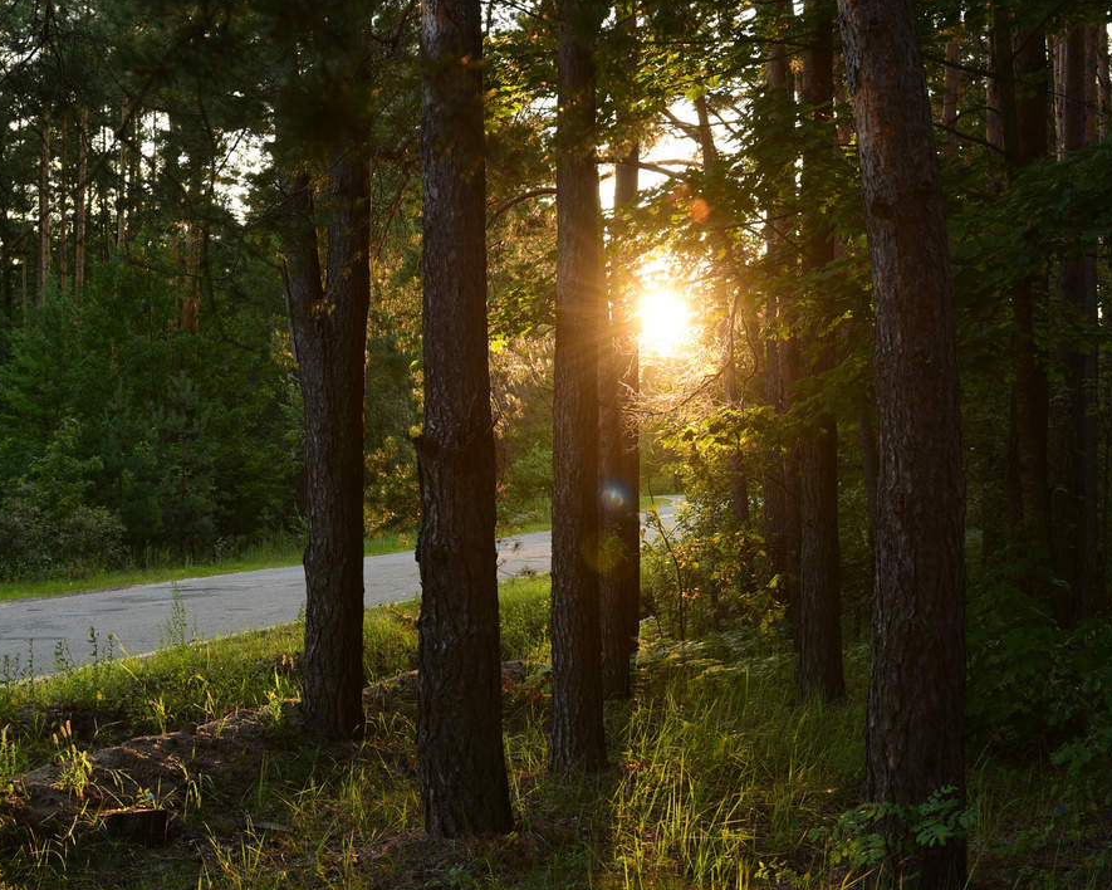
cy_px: 402
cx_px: 640
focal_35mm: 52
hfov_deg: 35.9
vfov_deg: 29.1
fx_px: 1711
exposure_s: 1/80
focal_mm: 35
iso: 250
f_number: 5
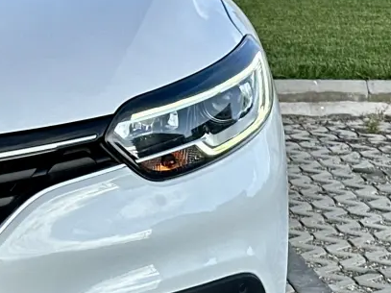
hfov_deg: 11.3
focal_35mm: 170
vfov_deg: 8.7
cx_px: -148
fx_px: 1920
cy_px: 103
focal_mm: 6.86
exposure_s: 1/1916
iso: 64
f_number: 1.78
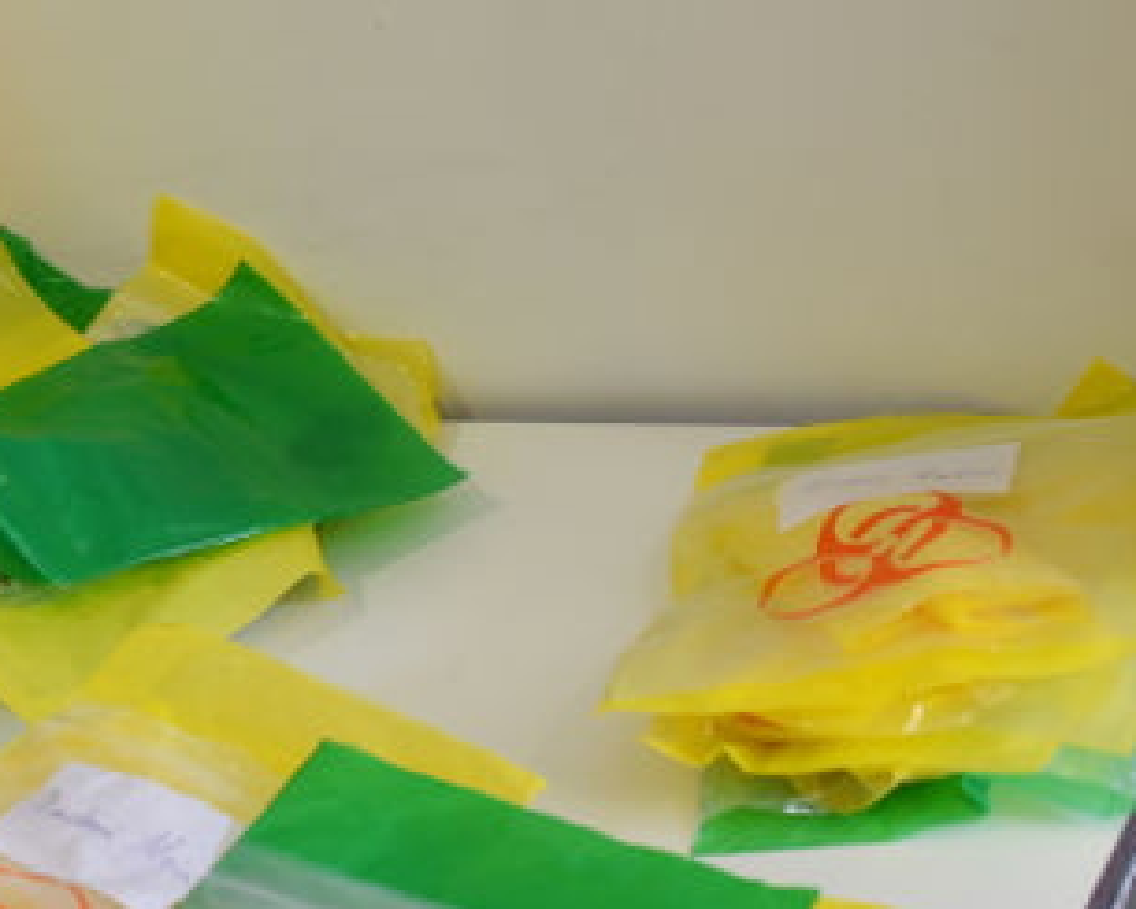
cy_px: 289
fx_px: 2960
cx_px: -167
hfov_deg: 20.5
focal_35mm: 88
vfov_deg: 17.4
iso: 640
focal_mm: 28
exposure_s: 1/100
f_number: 3.5
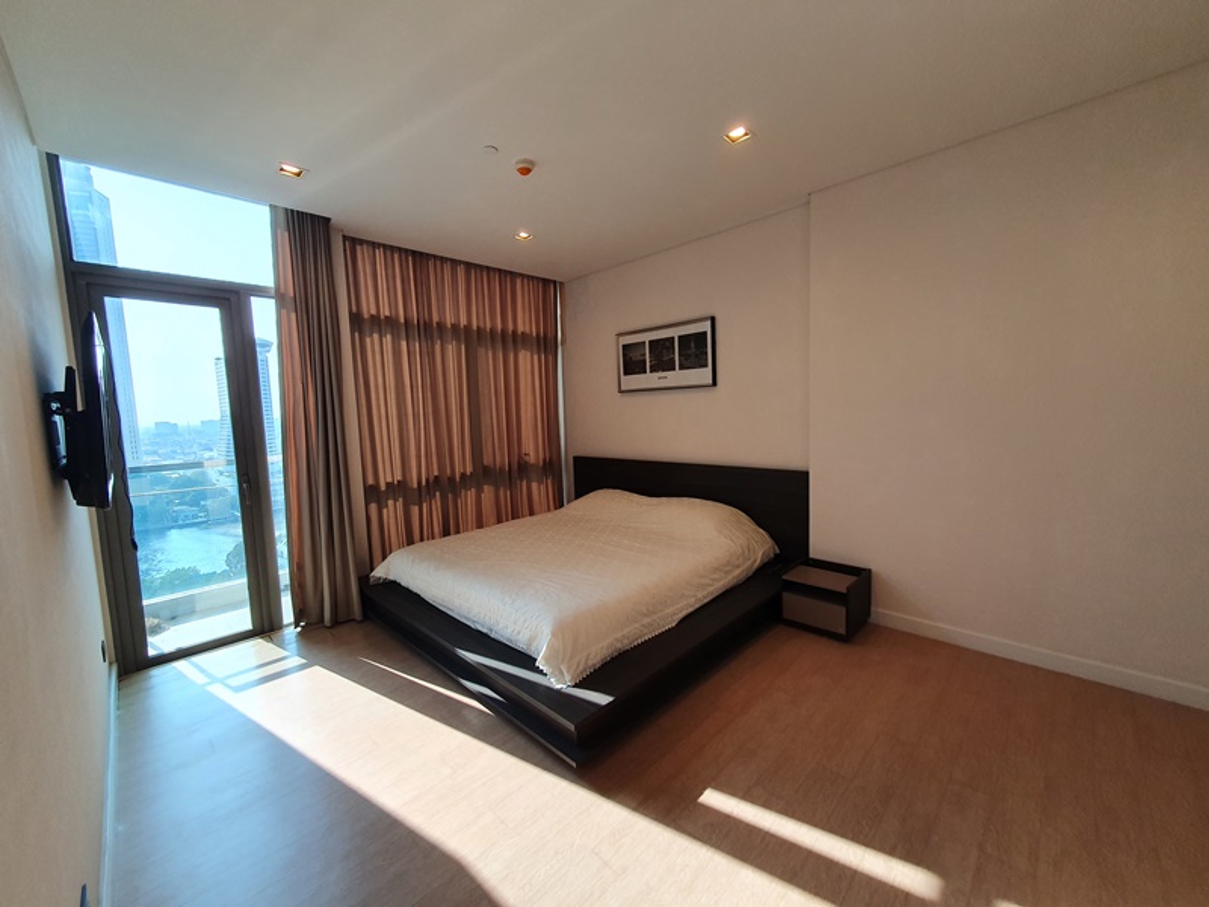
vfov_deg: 89.9
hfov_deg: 106.2
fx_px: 454
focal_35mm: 13
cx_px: 604
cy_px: 454
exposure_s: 1/100
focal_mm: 1.8
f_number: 2.2
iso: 64
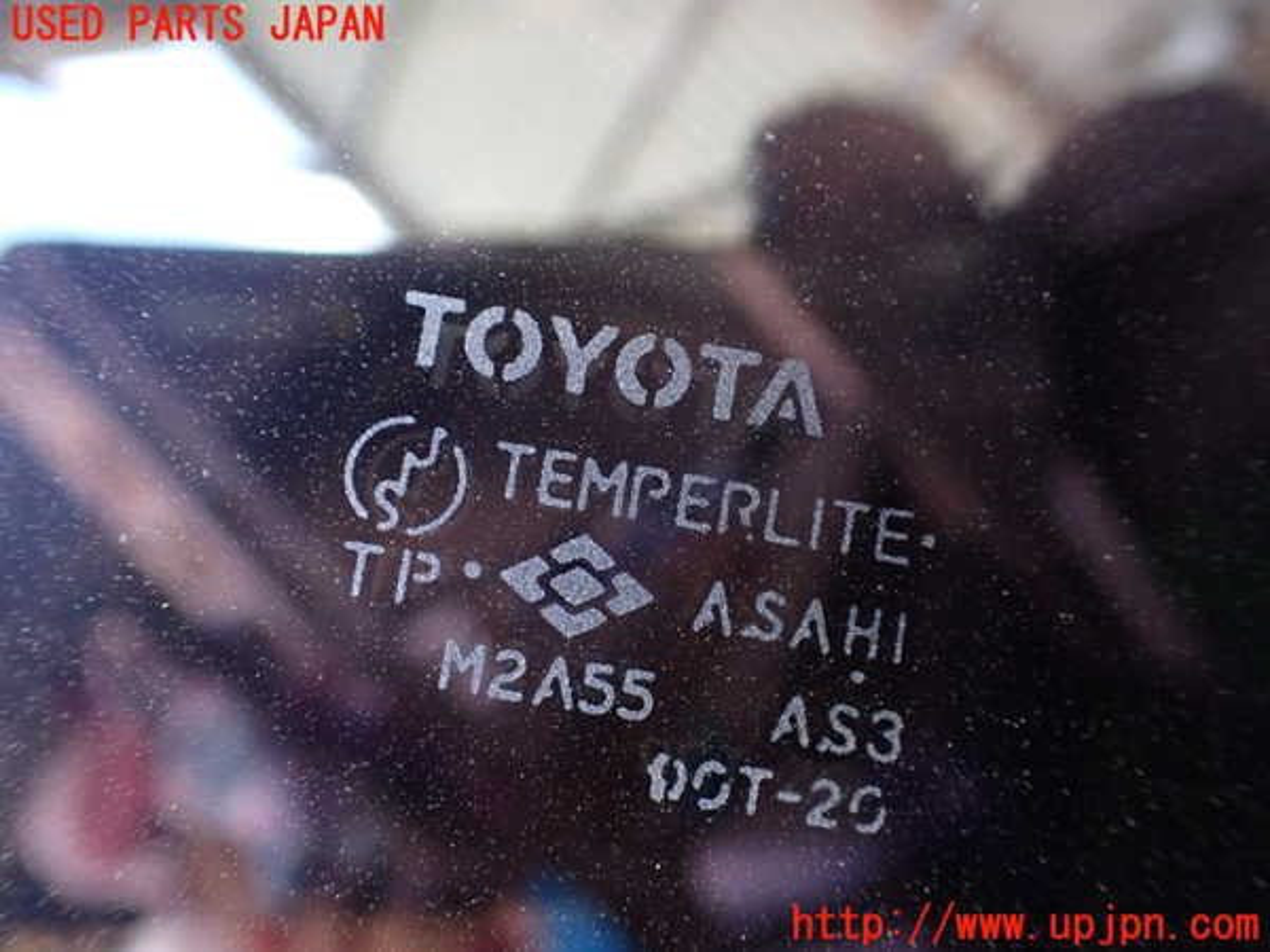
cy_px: 476
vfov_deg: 46.8
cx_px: 635
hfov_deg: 60.0
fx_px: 1101
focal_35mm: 30
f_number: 2.3
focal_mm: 5.4
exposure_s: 1/100
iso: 800
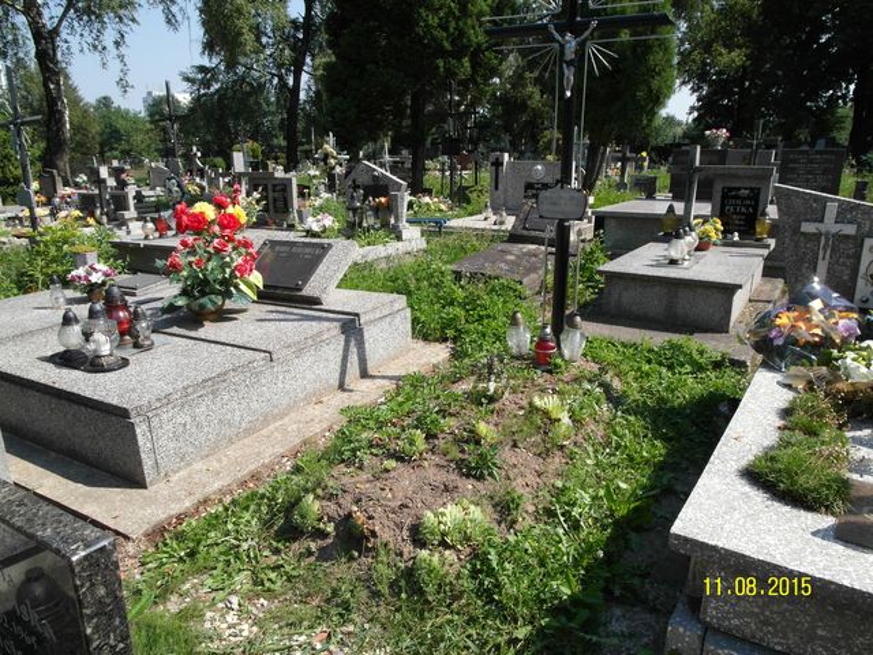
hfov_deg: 71.6
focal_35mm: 24
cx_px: 436
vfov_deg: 56.8
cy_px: 328
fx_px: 605
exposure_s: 1/350
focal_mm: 5.2
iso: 80
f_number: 4.4
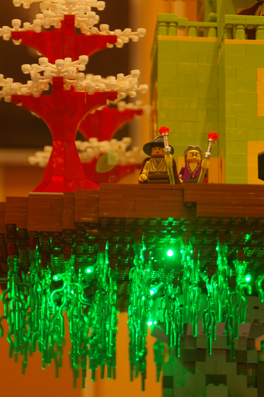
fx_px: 1322
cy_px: 198
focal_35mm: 120
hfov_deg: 11.4
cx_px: 132
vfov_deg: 17.1
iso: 800
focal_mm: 80
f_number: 4.5
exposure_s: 1/15
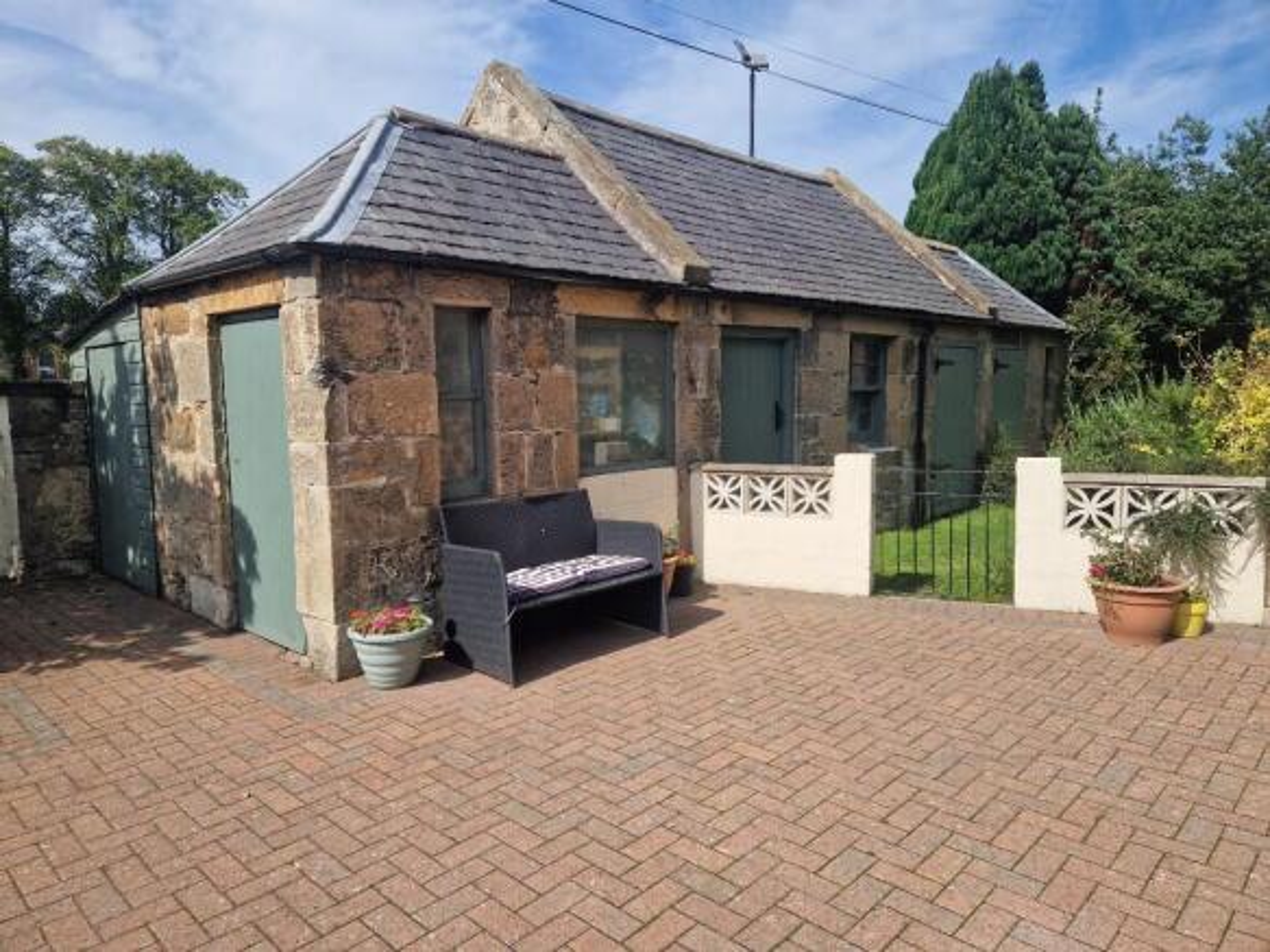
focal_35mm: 23
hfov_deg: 73.9
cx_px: 635
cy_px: 476
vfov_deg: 58.9
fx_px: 844
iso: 50
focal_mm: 5.4
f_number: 1.8
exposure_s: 1/1856
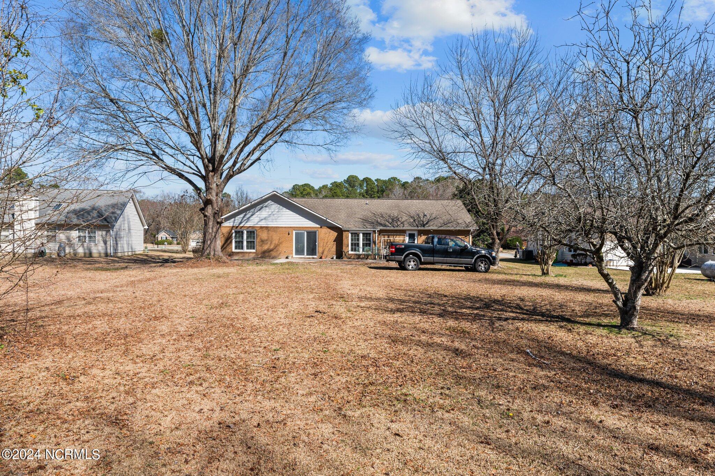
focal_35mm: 24
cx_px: 358
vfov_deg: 53.1
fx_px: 477
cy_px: 238
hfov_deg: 73.7
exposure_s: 1/400
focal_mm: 24
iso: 400
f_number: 9
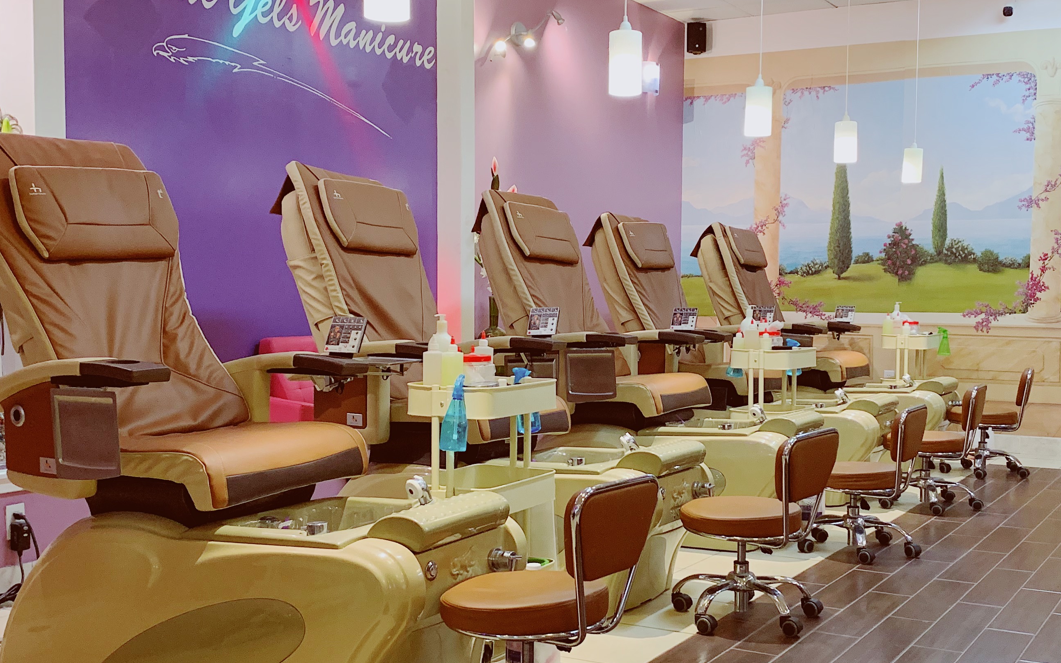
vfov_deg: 29.8
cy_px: 382
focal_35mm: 43
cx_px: 604
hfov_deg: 46.1
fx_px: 1243
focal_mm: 4.25
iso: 160
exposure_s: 1/60
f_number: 1.8
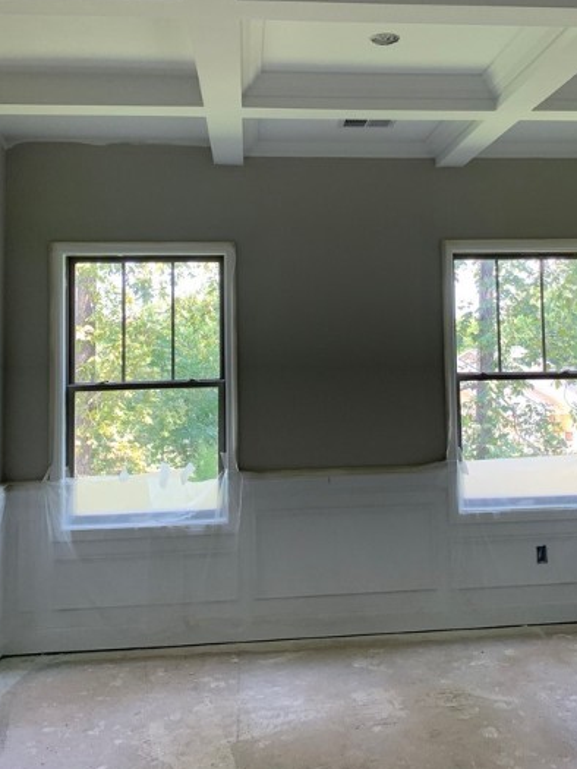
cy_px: 297
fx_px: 844
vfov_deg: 48.6
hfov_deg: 37.6
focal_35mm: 38
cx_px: 351
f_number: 1.8
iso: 100
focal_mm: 4.25
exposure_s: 1/119
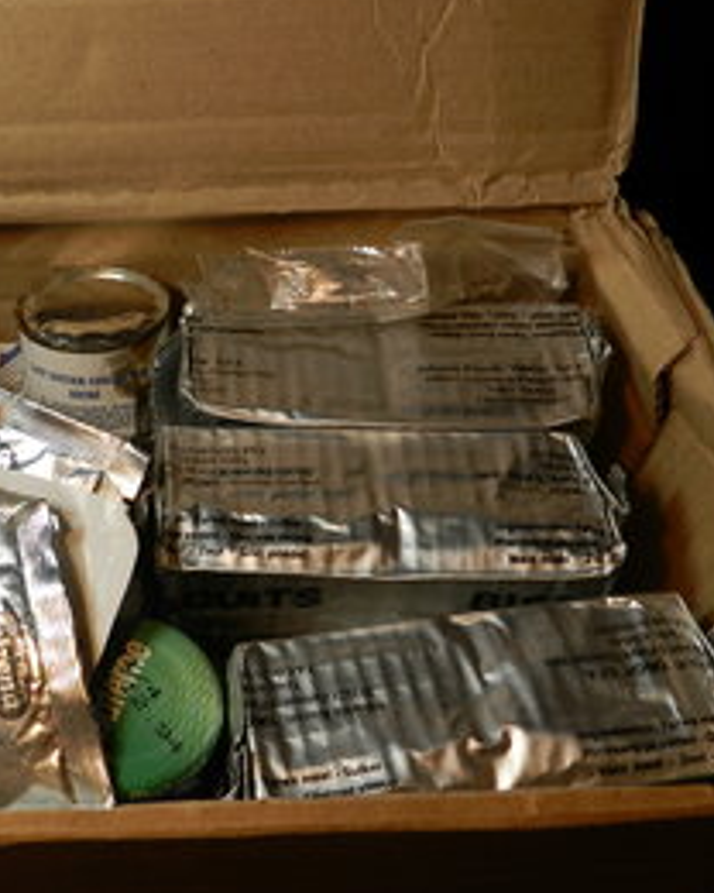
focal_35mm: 48
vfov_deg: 38.8
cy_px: 467
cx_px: 154
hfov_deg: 30.8
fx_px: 1268
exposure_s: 1/50
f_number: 3.7
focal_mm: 5.6
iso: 160
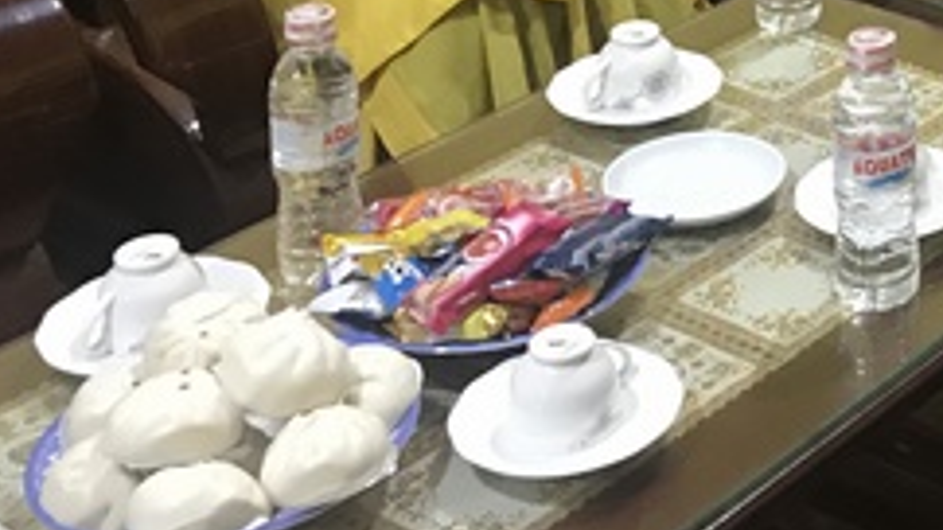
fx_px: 2050
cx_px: 1153
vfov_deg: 13.7
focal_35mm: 82
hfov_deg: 23.5
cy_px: -296
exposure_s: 1/17
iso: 80
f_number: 1.8
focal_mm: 3.99
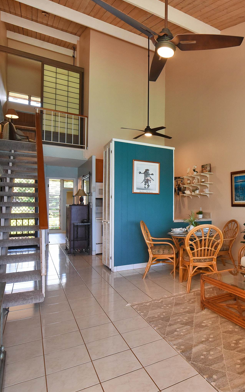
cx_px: 212
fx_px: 246
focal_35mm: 23
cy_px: 195
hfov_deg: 48.5
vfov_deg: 77.1
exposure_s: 1/100
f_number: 5
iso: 800
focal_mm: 15
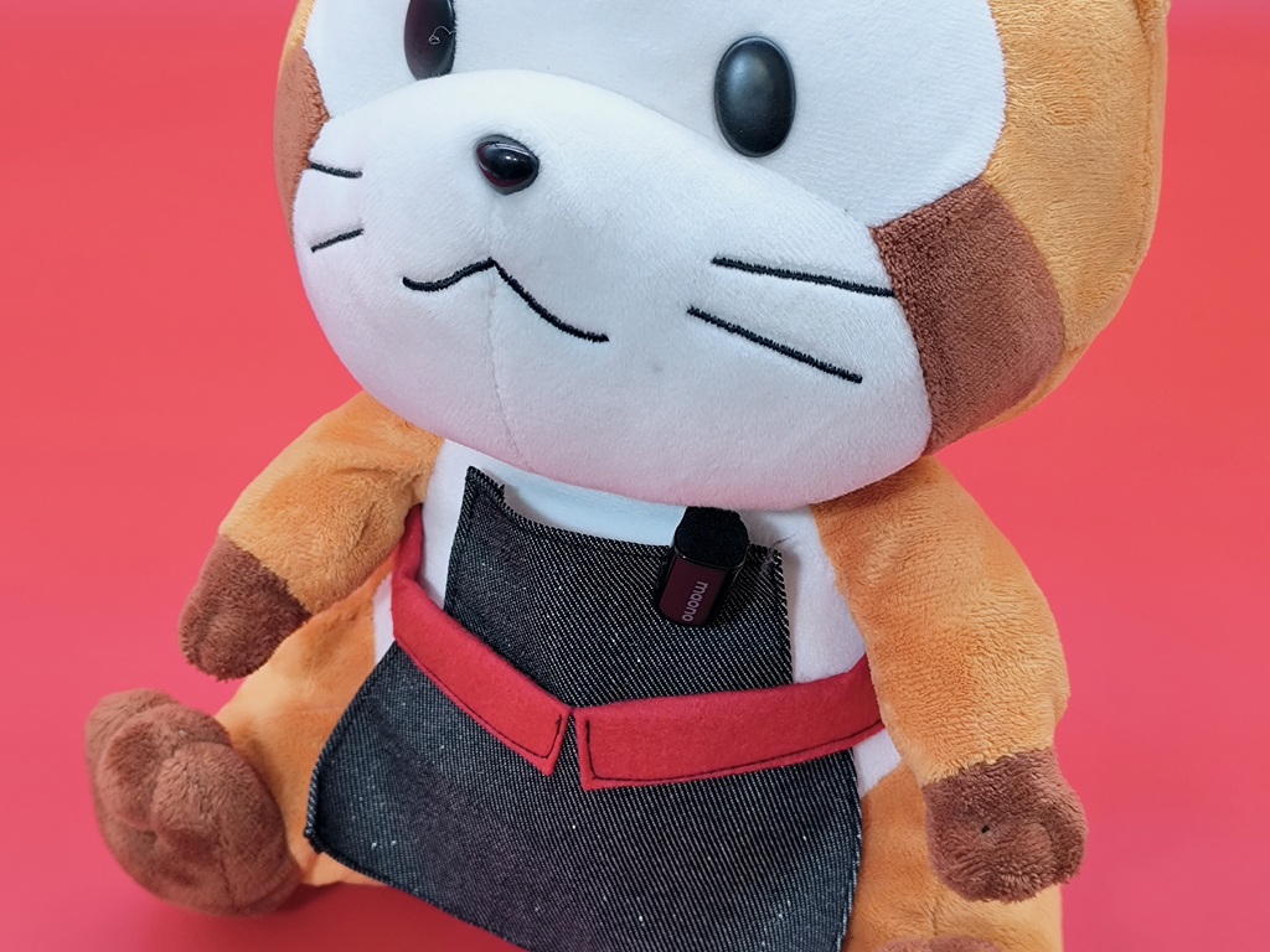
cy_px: 476
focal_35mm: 49
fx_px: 1798
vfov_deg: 29.7
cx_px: 635
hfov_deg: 38.9
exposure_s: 1/100
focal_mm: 6.14
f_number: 1.65
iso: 800
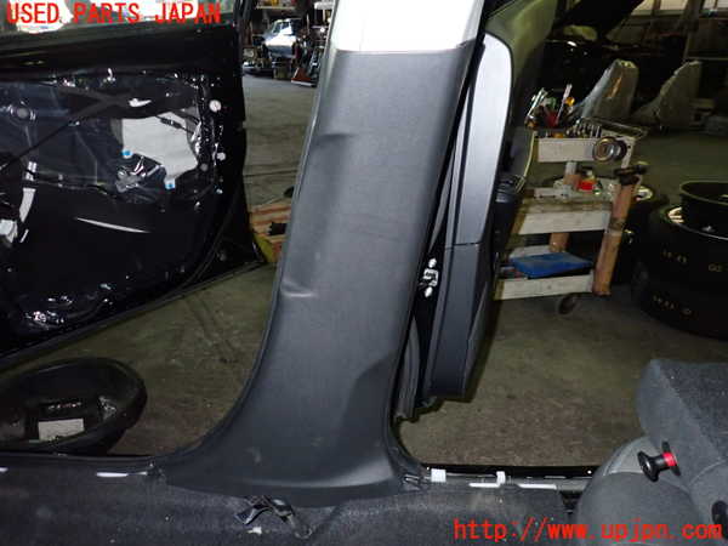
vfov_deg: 54.9
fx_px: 526
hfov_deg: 69.4
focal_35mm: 25
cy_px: 273
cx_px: 364
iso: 640
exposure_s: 1/30
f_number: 5.6
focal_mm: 4.5
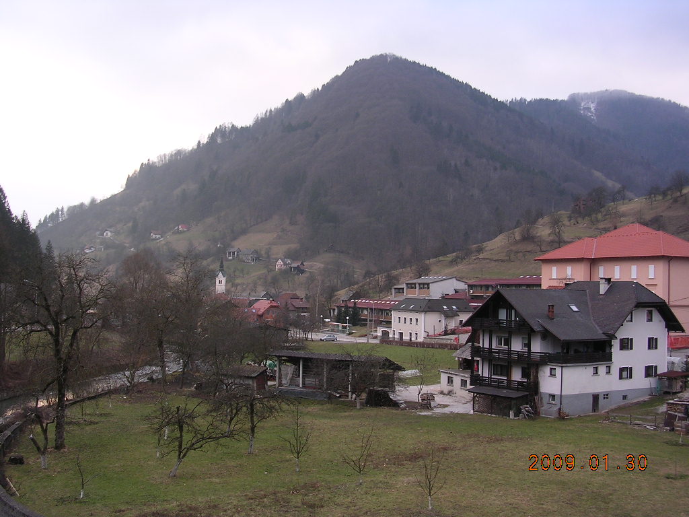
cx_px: 344
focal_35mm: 38
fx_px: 756
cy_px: 258
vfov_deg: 37.7
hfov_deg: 49.0
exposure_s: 1/38.5
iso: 100
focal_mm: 5.8
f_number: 2.8
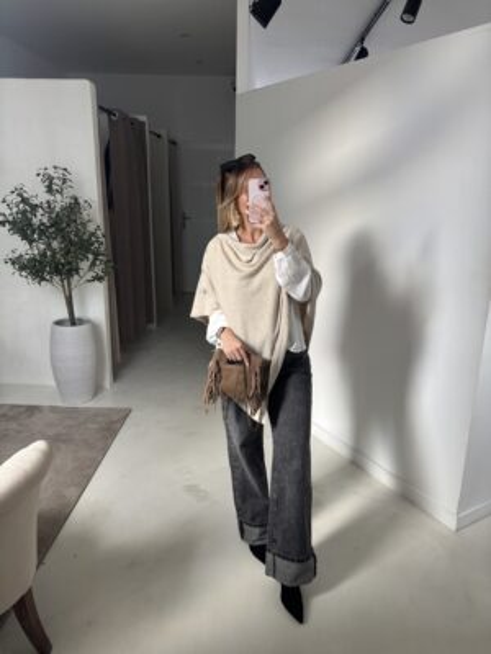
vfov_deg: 67.3
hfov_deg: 53.1
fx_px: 492
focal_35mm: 26
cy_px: 327
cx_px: 246
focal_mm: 5.96
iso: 125
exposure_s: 1/97
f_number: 1.6
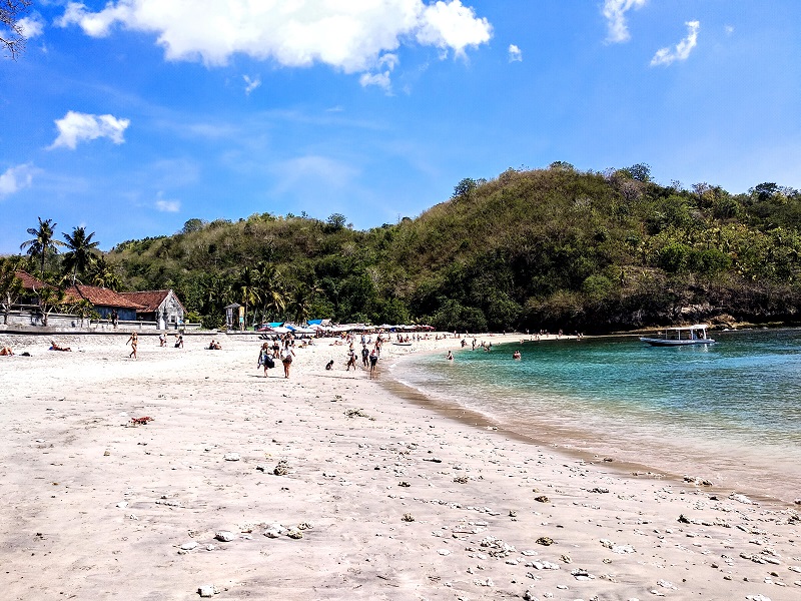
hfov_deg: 67.3
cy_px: 300
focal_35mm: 26
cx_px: 400
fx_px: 602
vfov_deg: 53.1
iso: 100
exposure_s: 1/1051
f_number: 2.2
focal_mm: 3.81
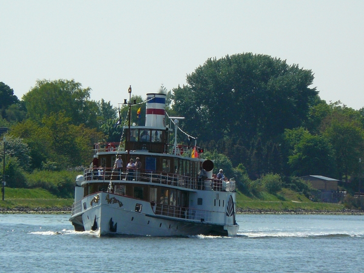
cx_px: 182
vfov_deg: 2.9
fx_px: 5447
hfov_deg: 3.8
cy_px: 136
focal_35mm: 518
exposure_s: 1/500
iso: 200
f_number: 8
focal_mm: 72
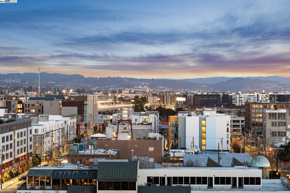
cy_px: 96
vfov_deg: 11.5
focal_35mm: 119
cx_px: 145
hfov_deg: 17.2
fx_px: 958
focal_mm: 119
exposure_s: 3.2
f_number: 11
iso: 160
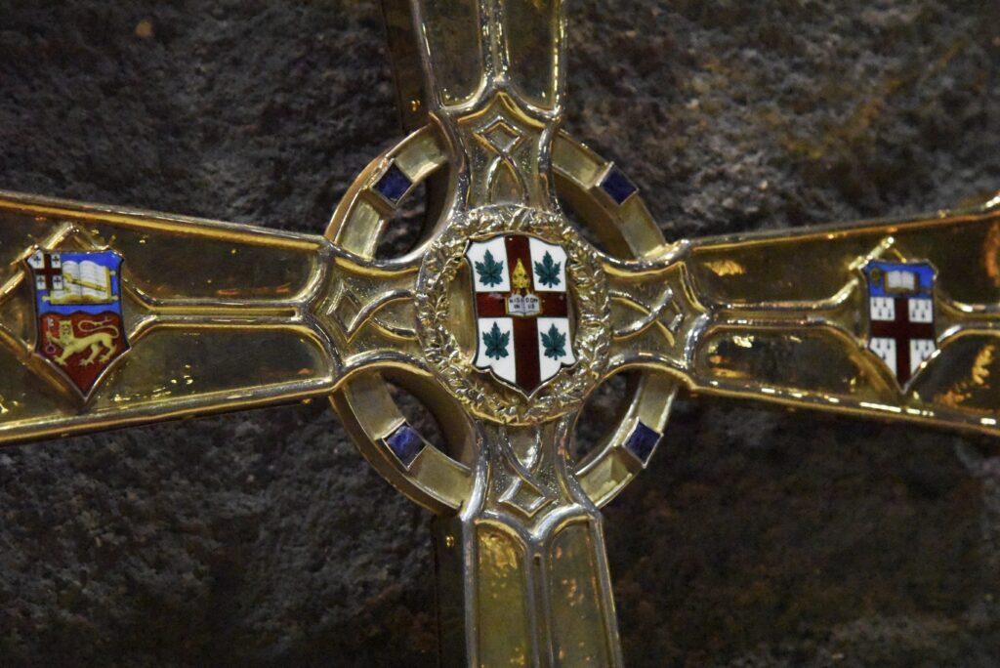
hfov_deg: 17.1
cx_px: 500
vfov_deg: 11.4
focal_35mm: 120
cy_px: 334
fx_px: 3335
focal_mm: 120
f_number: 9
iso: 25600
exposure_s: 1/500
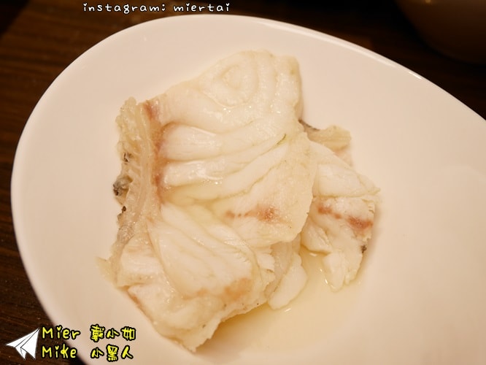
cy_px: 182
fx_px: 562
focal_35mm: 40
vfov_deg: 36.0
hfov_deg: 46.8
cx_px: 243
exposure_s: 1/60
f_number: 4.6
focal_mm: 20
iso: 200
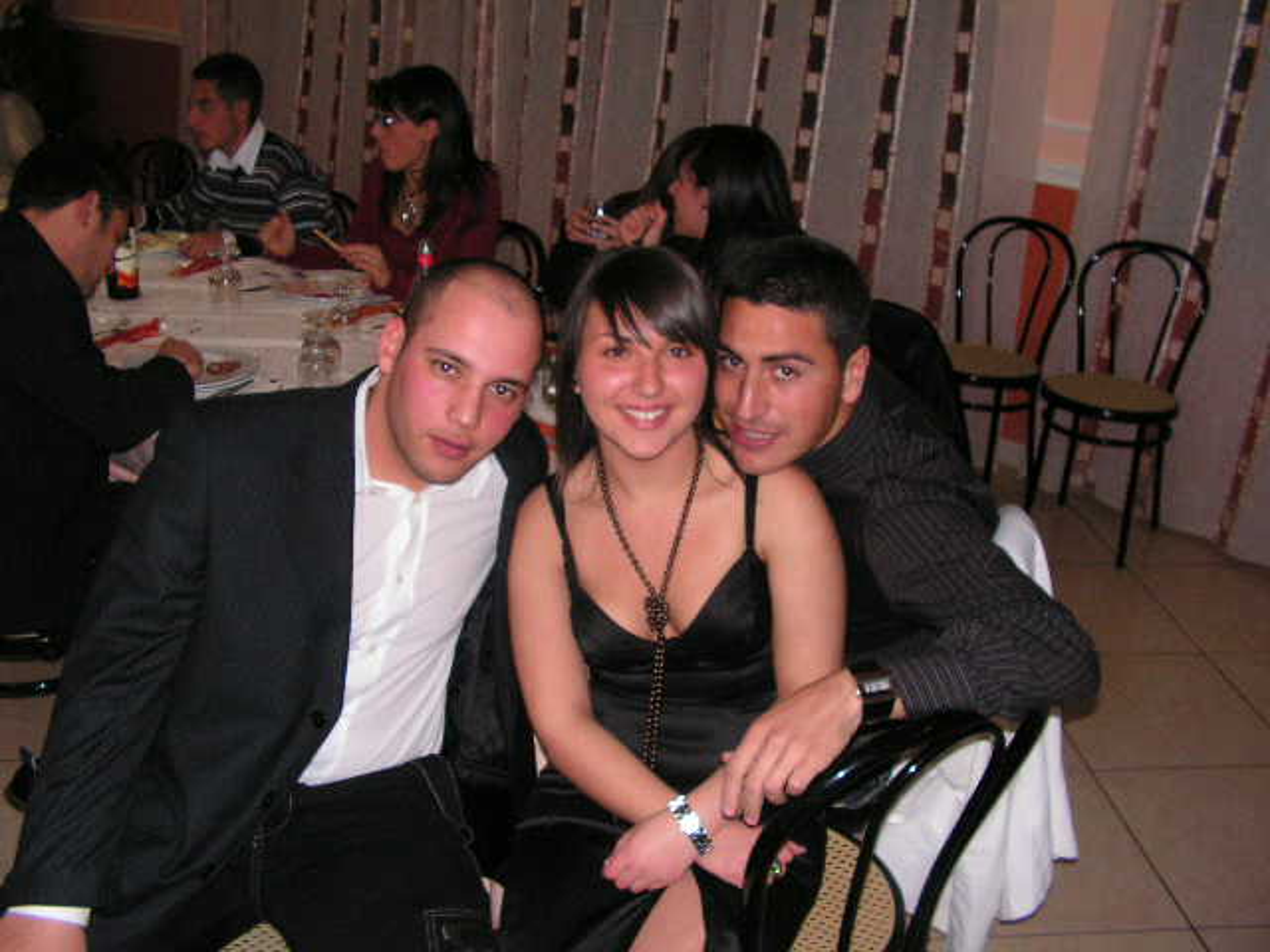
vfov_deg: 39.7
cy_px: 476
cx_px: 635
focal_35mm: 36
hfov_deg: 51.4
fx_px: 1321
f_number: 3.2
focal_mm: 6
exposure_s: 1/40
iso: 200
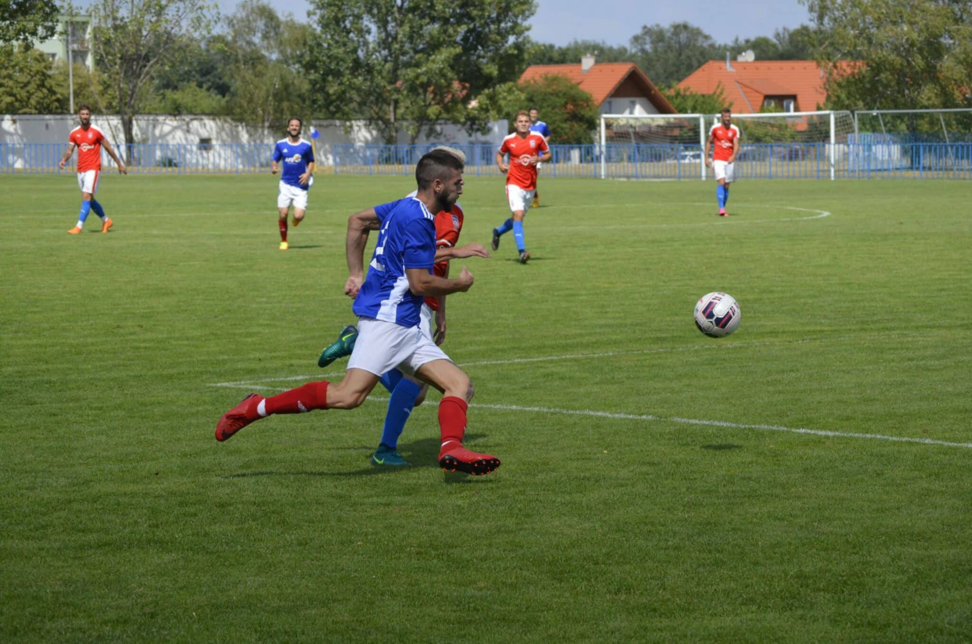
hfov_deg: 15.9
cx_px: 486
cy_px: 322
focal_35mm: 129
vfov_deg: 10.6
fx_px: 3475
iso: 400
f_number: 6.3
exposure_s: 1/1600
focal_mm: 86
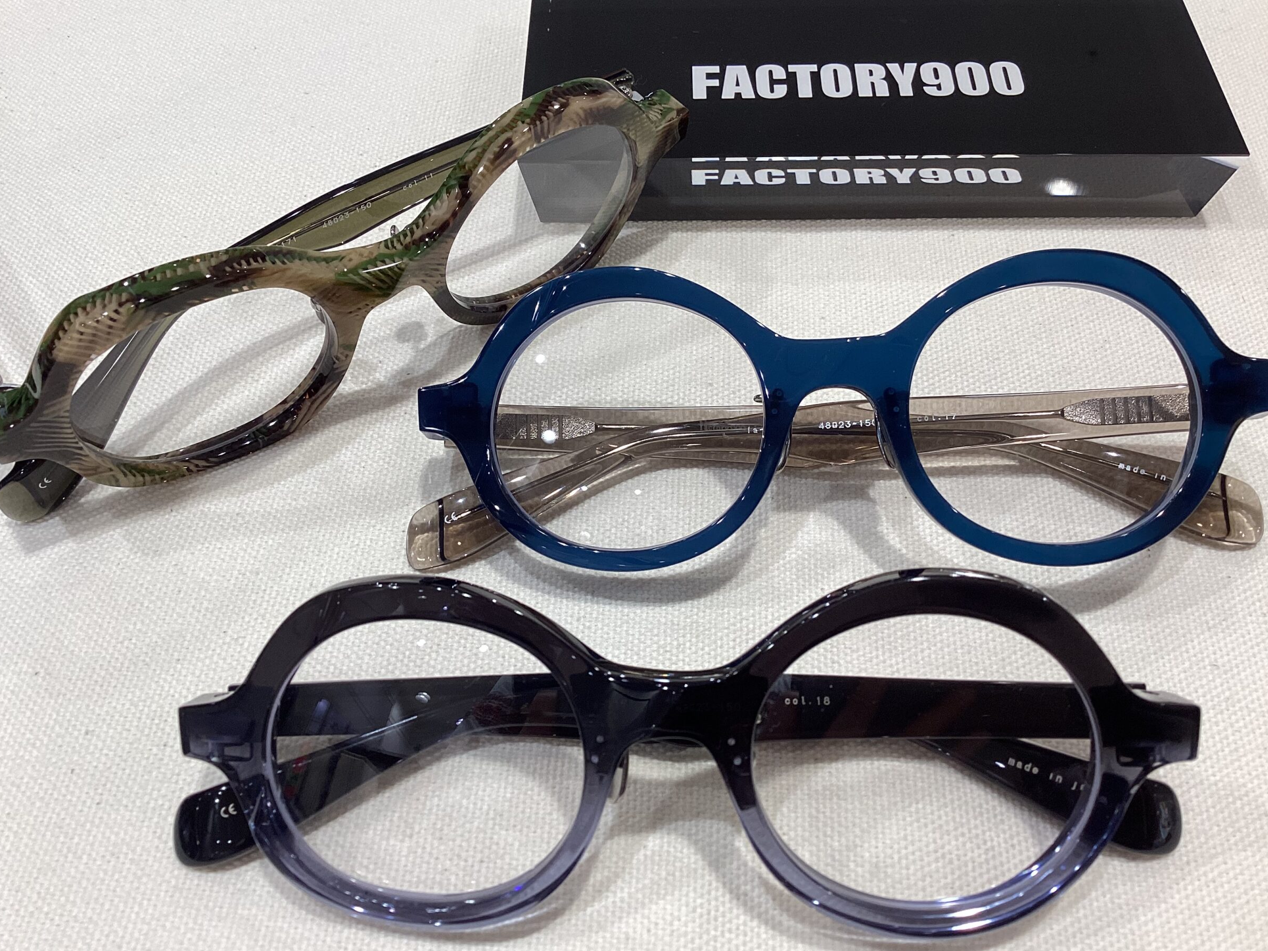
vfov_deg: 42.9
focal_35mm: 33
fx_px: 1209
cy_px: 471
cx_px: 602
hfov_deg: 55.3
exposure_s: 1/100
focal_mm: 3.3
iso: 64
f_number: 2.4
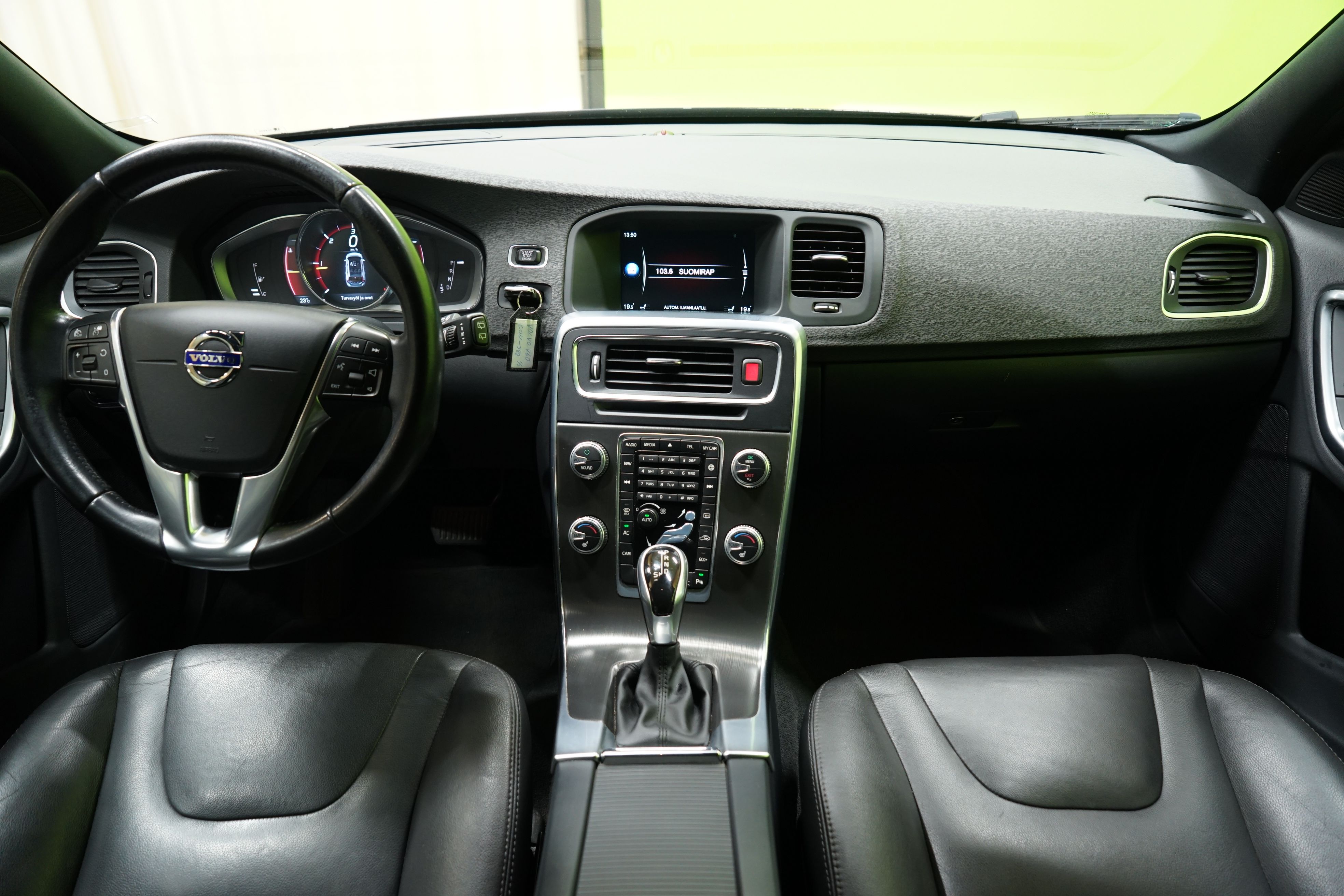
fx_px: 896
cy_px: 448
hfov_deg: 73.7
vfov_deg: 53.1
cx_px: 672
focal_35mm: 24
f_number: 4.5
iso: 1000
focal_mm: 24
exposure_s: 1/20
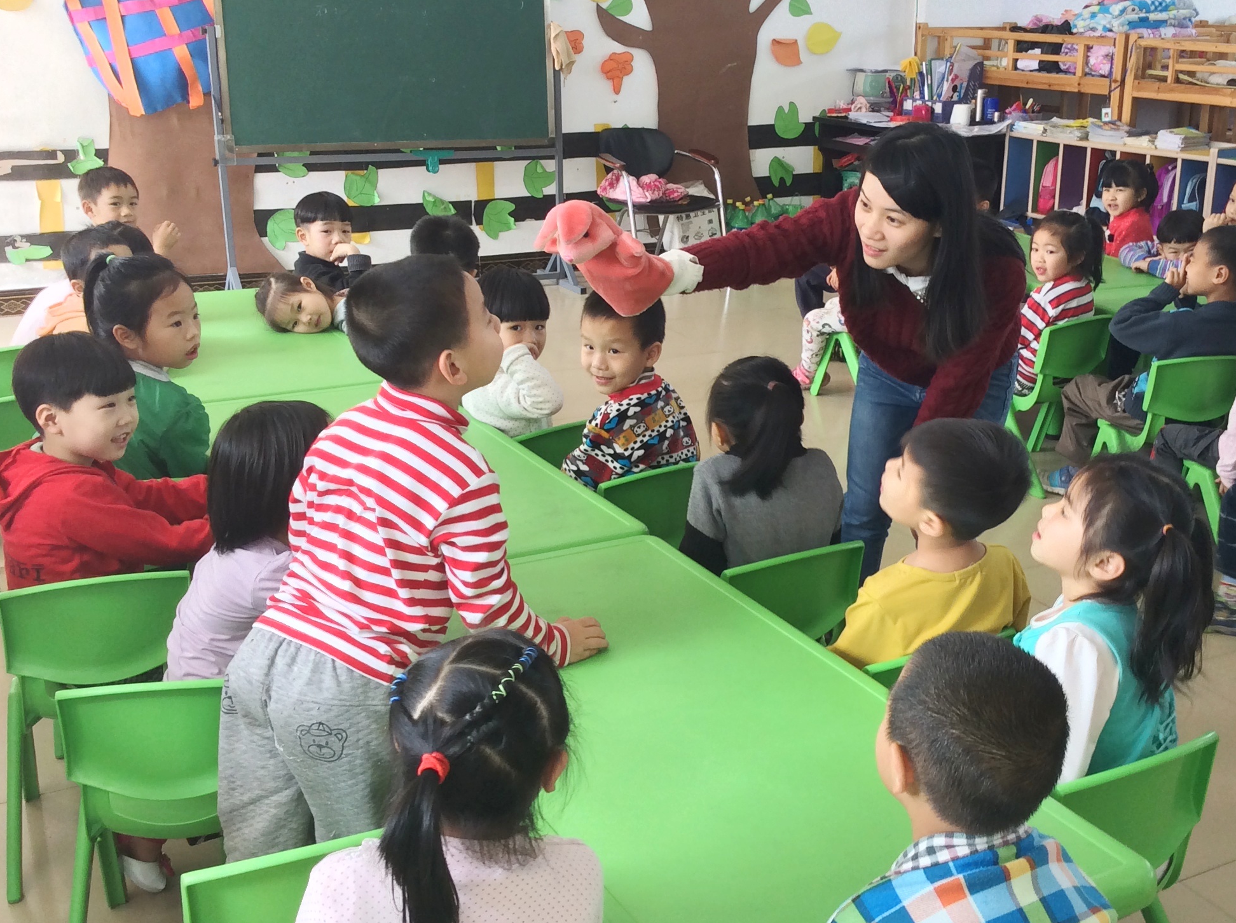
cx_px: 700
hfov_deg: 42.9
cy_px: 401
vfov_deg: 32.8
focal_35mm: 44
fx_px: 1569
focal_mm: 3.3
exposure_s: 1/24
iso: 40
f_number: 2.4
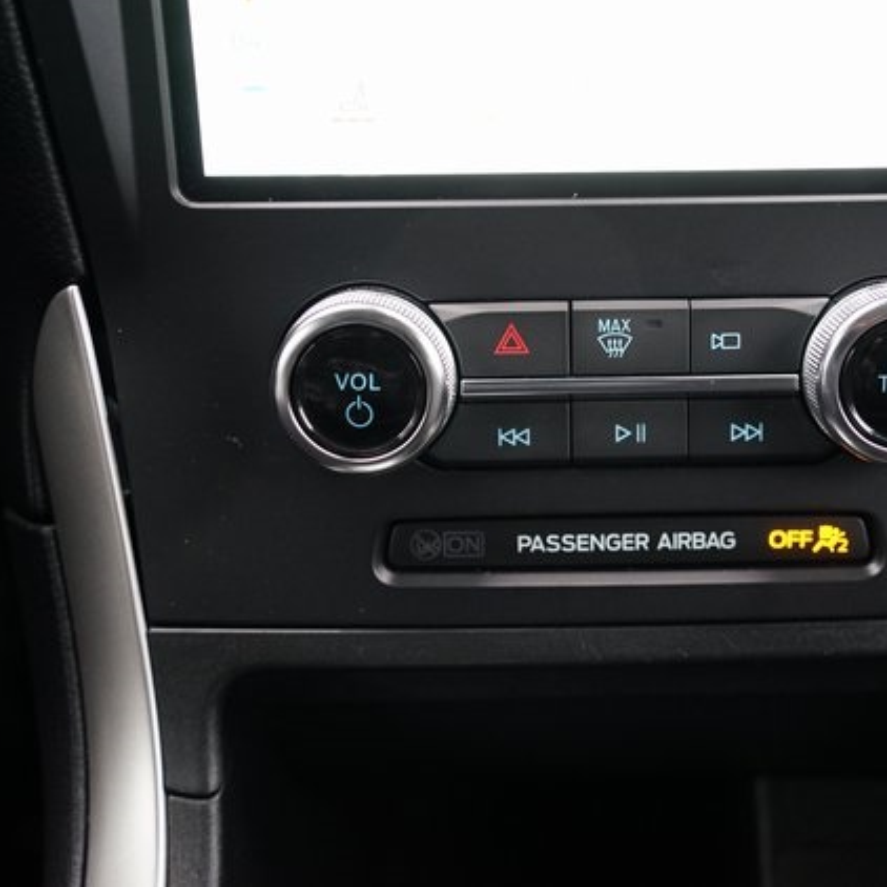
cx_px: 572
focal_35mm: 49
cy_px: 440
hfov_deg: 34.4
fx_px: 1421
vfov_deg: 34.7
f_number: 4
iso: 1600
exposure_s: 1/60
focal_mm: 38
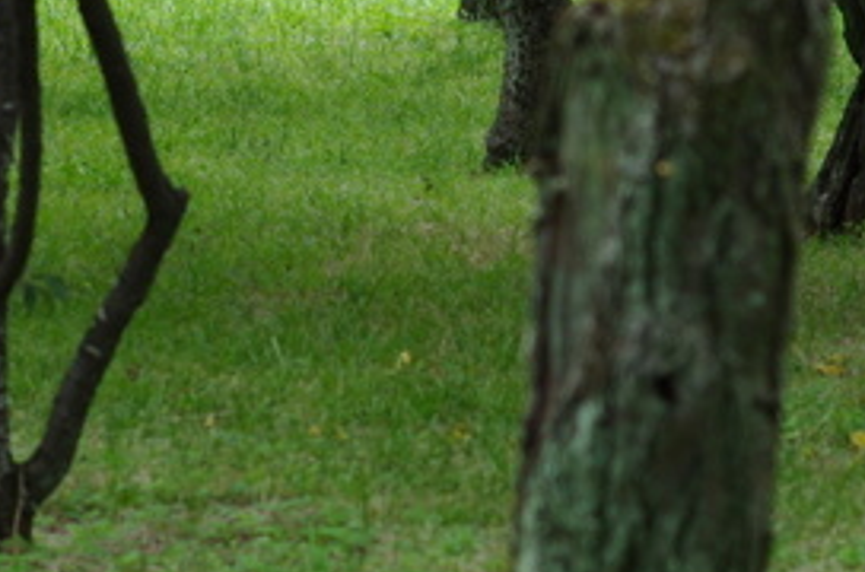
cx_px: 258
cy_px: -111
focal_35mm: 395
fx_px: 9469
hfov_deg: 5.2
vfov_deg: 3.5
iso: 200
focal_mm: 70
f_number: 4.5
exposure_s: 1/125
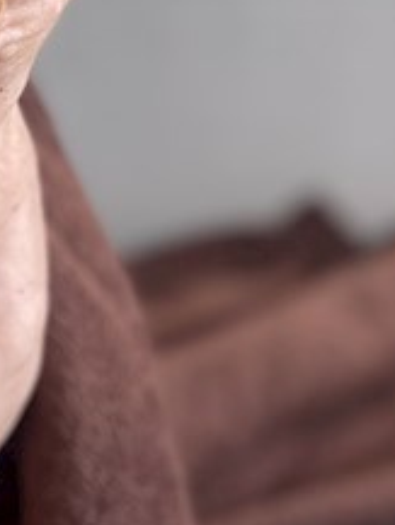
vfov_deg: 24.4
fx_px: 1216
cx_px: -87
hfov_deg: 17.5
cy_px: 217
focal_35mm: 80
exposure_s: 1/92
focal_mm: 5.1
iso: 125
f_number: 1.6
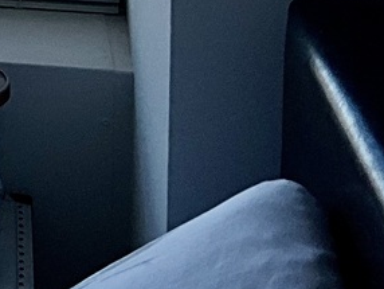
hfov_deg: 12.1
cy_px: -304
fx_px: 1621
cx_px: -369
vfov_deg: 9.5
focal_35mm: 146
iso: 25
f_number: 1.8
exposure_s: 1/1490
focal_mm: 3
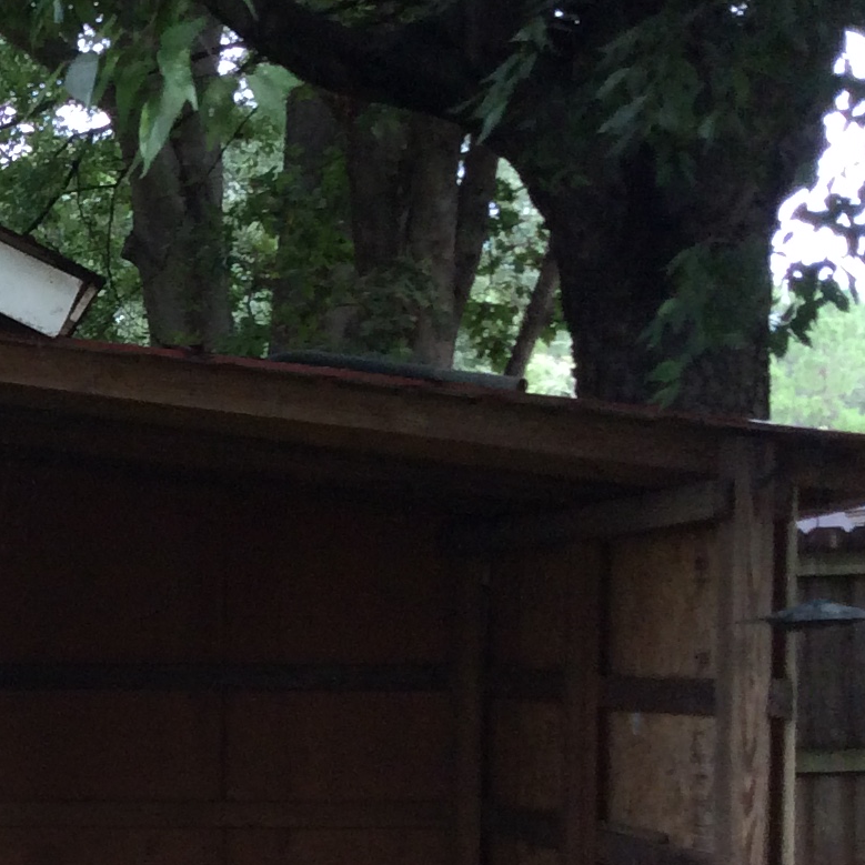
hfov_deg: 17.0
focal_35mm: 94
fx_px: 2657
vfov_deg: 18.3
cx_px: -360
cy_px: 693
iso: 50
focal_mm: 3.3
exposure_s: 1/120
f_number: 2.4
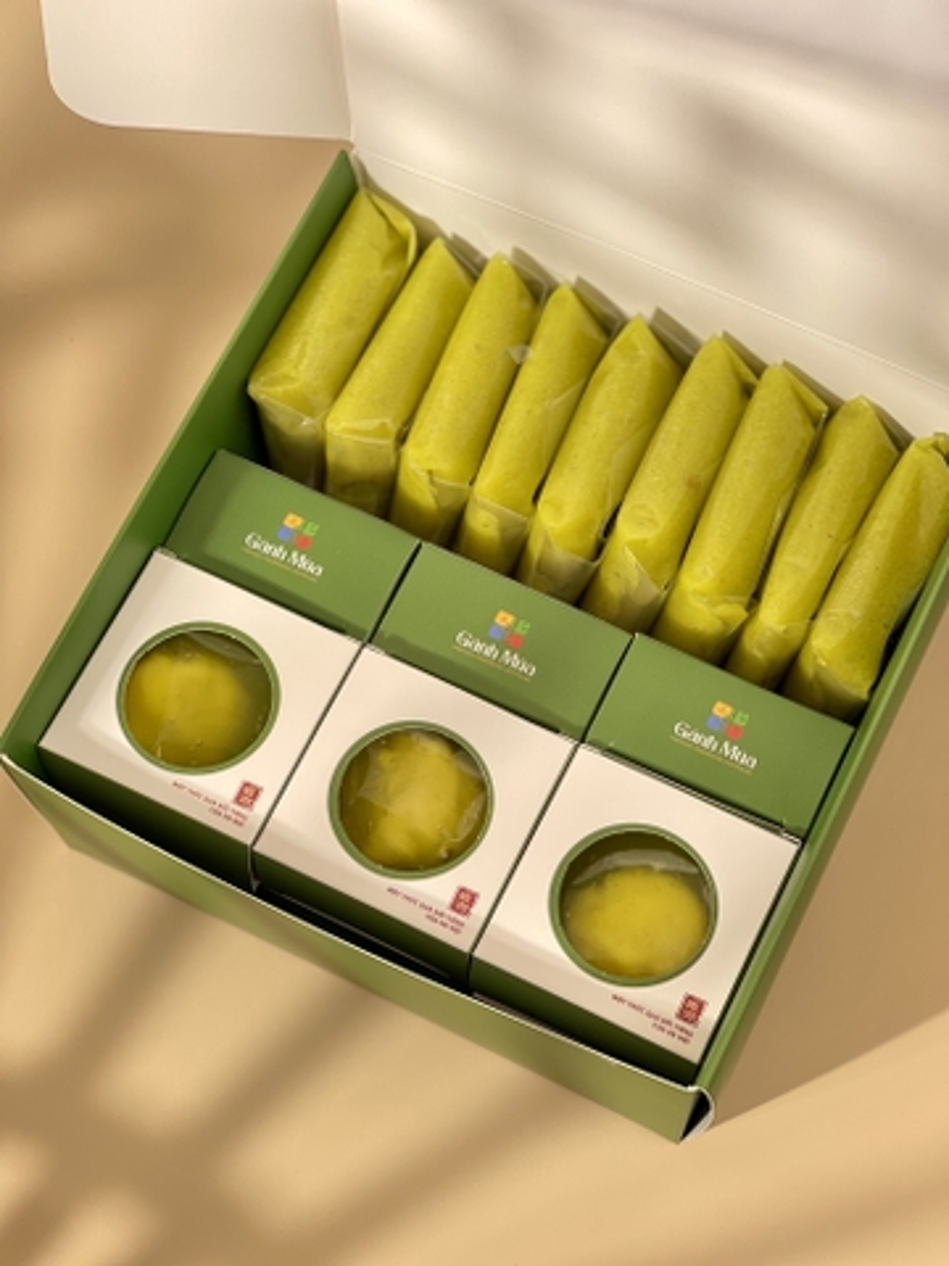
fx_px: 2339
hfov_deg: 22.9
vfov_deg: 30.3
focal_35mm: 64
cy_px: 633
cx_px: 474
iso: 32
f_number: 2.2
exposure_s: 1/247
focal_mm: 7.5
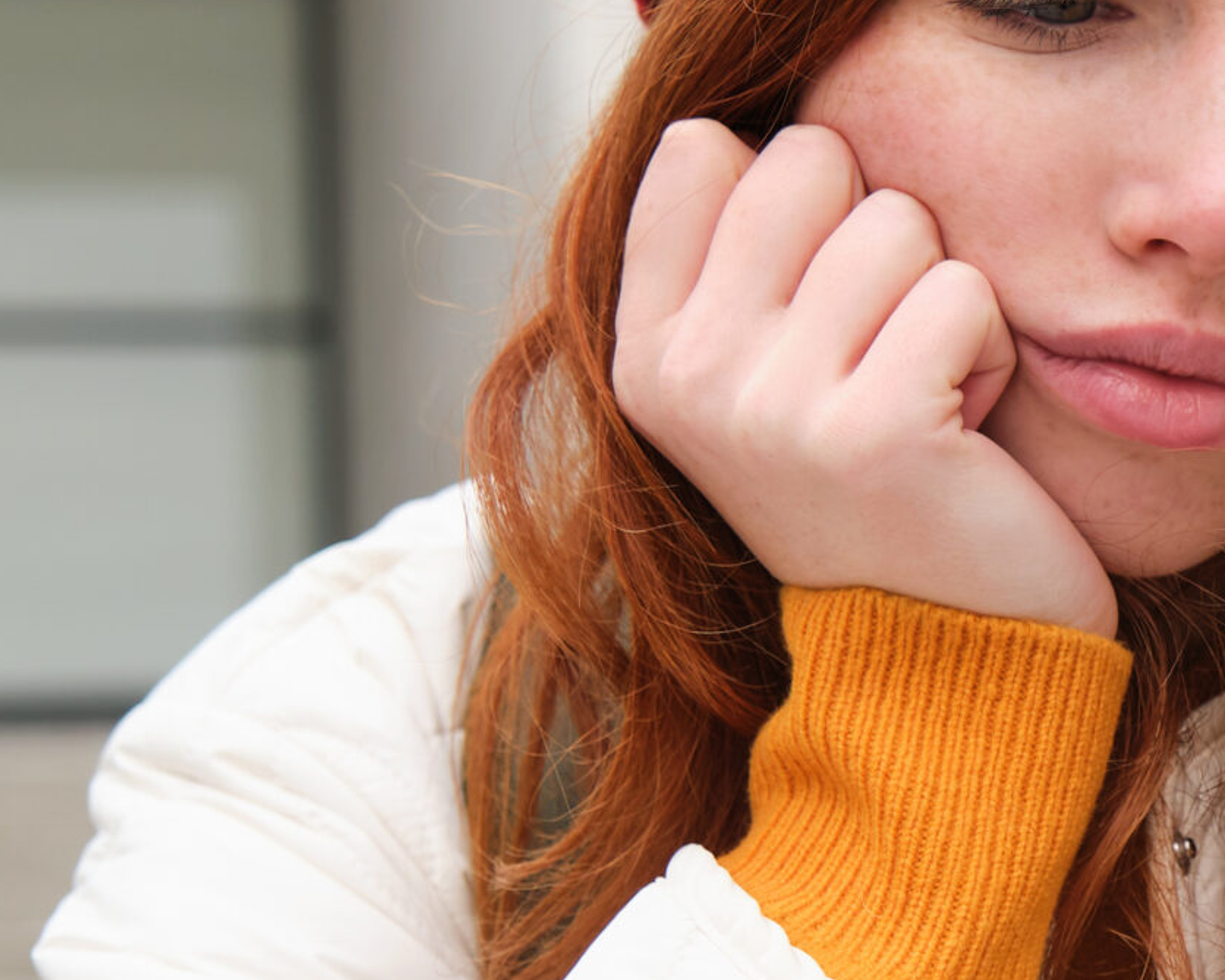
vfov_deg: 11.2
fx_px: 5004
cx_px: 1411
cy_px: 421
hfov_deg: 13.6
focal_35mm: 138
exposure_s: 1/500
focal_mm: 32.1
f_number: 3.2
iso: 250
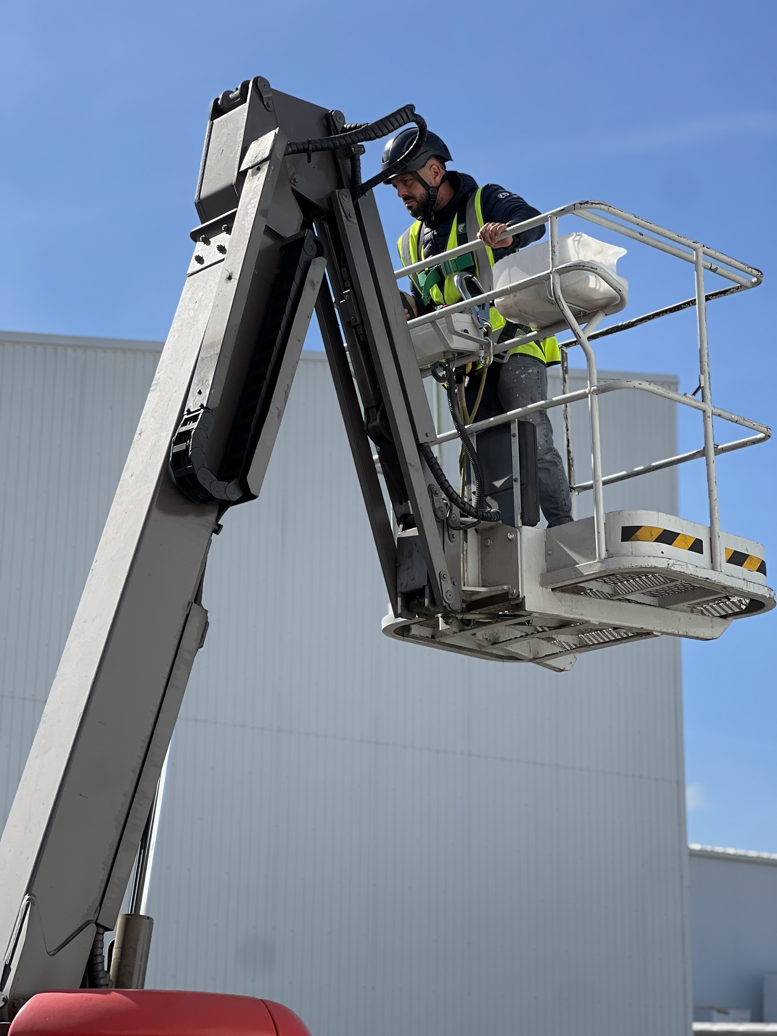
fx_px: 2304
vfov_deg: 25.3
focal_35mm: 77
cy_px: 518
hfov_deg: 19.1
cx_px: 388
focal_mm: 9
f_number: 2.8
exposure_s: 1/686
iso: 32
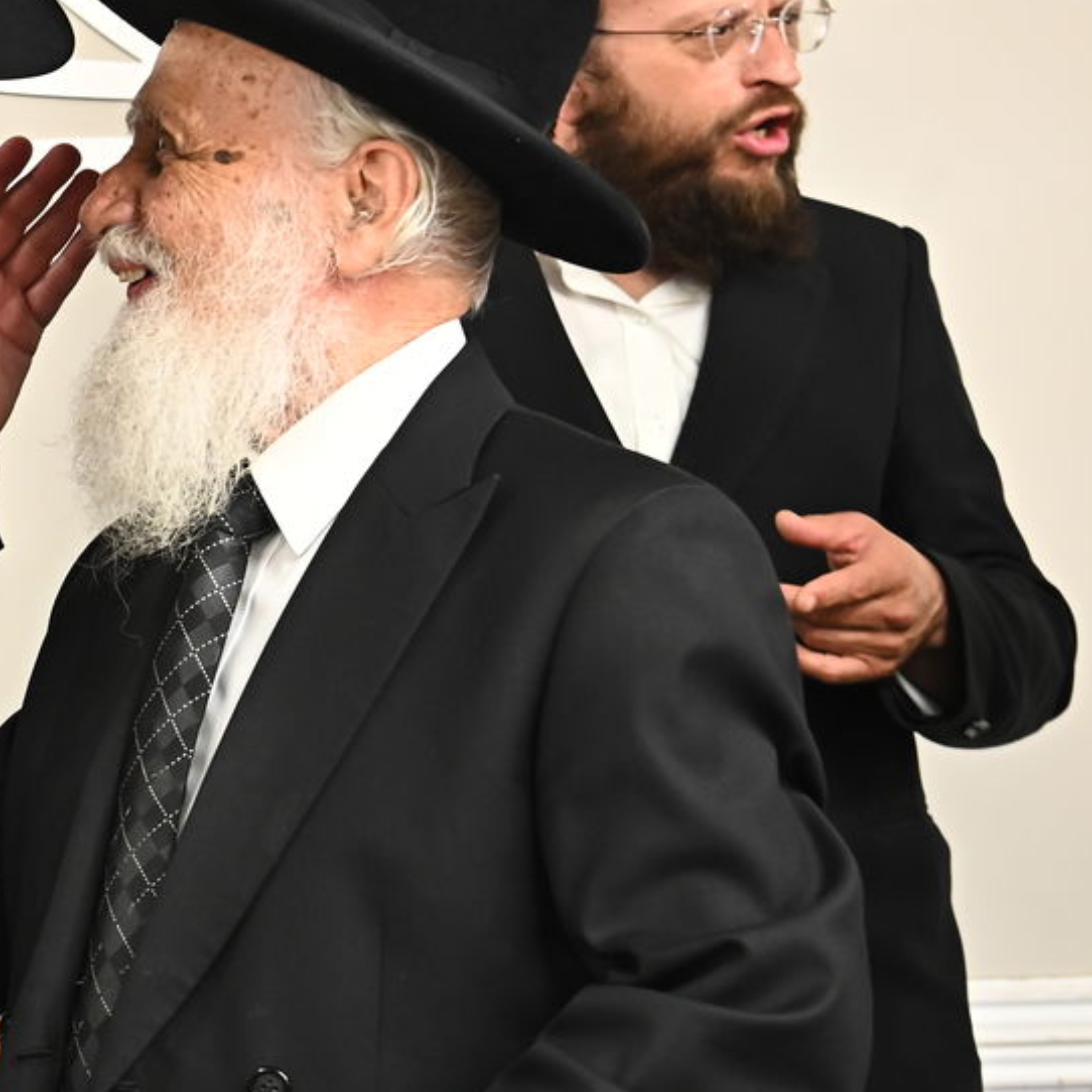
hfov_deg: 14.8
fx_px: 4069
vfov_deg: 15.2
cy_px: 266
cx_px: -214
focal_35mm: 114
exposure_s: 1/200
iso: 3200
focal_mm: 52
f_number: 5
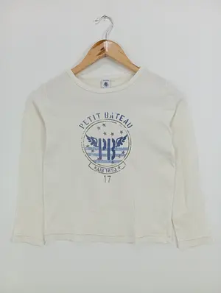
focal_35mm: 28
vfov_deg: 63.4
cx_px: 110
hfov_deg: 49.9
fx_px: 238
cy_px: 146
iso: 58
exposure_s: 1/100
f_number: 1.8
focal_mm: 4.22
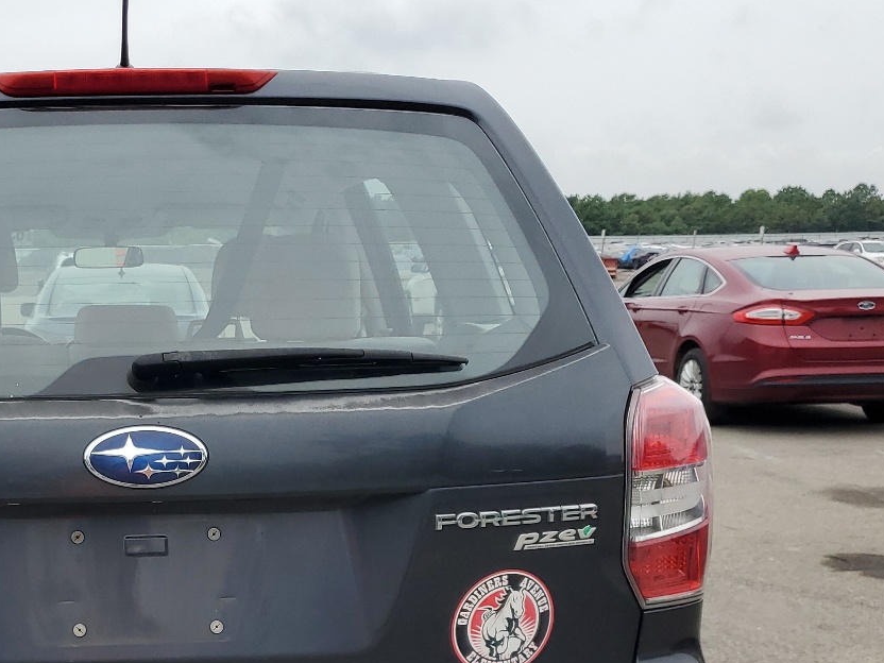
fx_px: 1277
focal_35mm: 50
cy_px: 515
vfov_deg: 28.6
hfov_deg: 36.3
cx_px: 125
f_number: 1.5
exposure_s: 1/1429
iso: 50
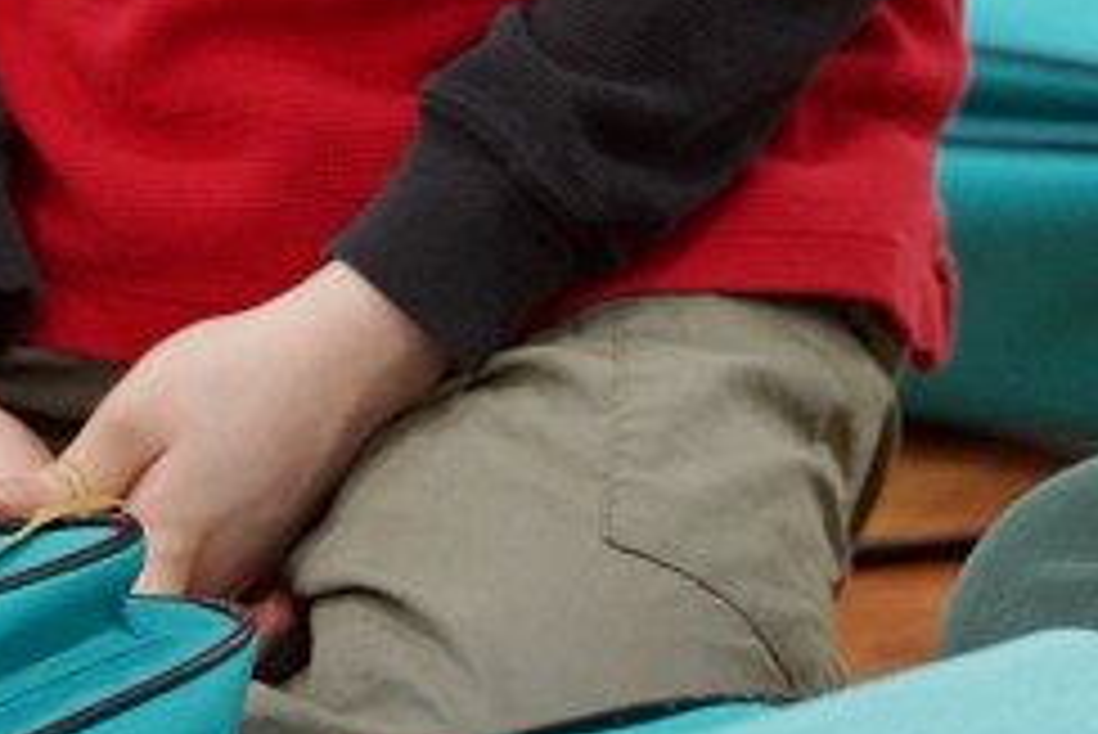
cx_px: 1692
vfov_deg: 1.9
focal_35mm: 738
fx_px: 22521
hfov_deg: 2.8
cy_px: -450
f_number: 4
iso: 4000
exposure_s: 1/250
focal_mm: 200
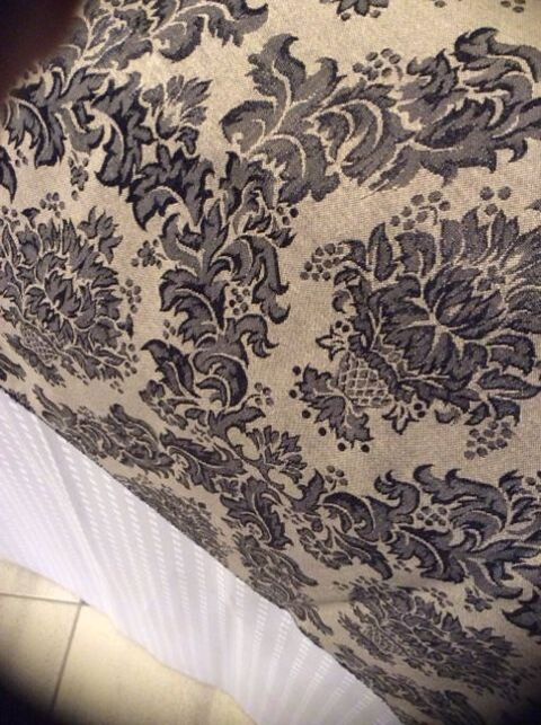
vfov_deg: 56.9
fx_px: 669
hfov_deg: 44.0
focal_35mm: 32
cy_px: 362
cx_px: 270
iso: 320
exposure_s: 1/25
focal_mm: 3.3
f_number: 2.4
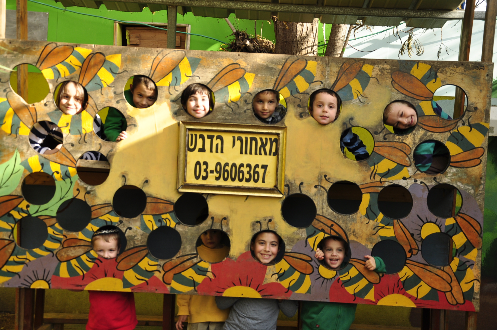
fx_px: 703
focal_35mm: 51
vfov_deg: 26.4
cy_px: 165
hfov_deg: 38.9
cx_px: 248
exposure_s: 1/100
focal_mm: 34
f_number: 5
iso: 200
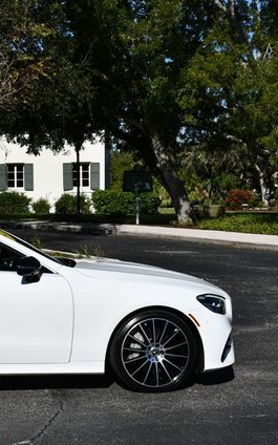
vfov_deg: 26.8
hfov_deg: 16.3
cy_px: 224
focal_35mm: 77
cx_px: -45
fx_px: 933
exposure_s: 1/400
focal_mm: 25
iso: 100
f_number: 10
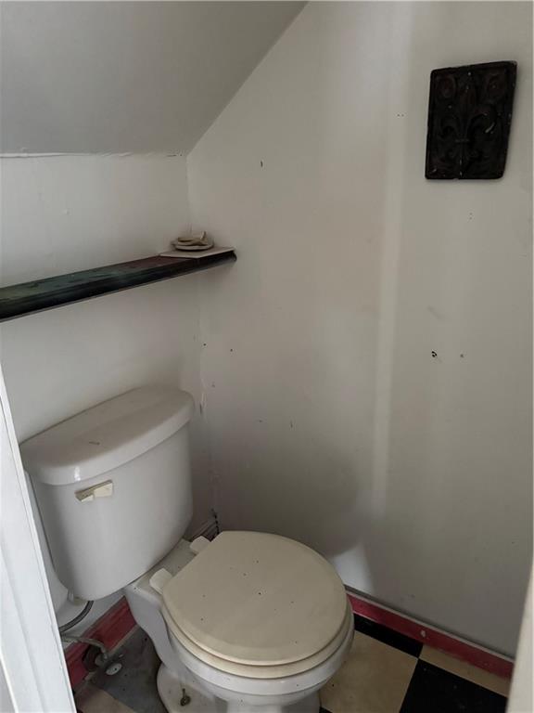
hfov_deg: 56.8
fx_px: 494
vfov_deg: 71.6
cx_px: 267
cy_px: 356
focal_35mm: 24
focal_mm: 6.76
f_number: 1.78
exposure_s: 1/36
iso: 1000
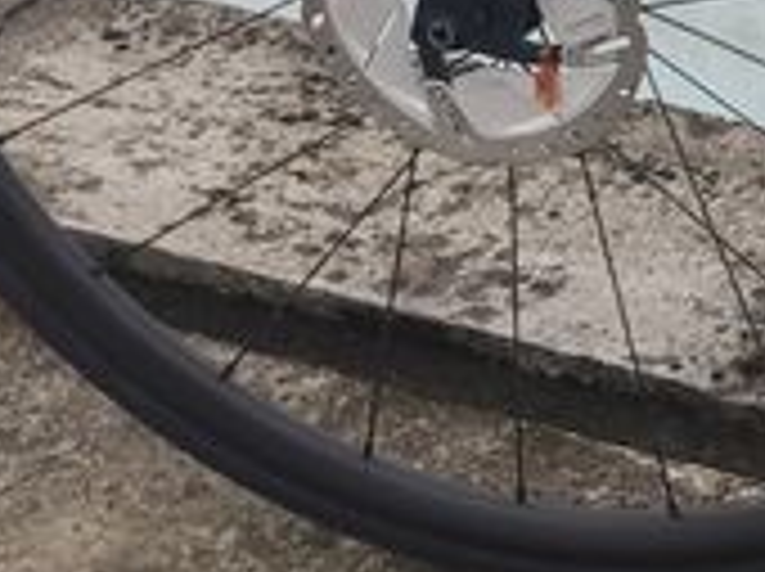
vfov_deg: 9.5
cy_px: -216
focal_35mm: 153
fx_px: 3376
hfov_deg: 11.5
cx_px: 1602
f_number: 1.75
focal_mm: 4.77
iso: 142
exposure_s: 1/50
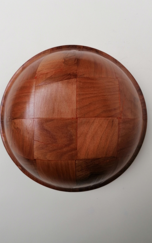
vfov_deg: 64.6
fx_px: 192
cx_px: 78
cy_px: 121
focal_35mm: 29
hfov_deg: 43.1
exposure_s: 1/107
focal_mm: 4.75
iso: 50
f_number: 1.8
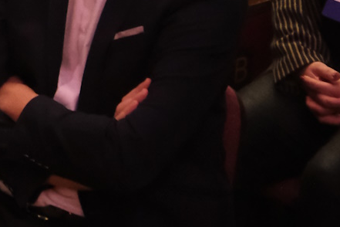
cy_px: -285
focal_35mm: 153
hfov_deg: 12.6
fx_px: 1445
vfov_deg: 8.3
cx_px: -213
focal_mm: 18
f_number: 4
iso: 5000
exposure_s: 1/125
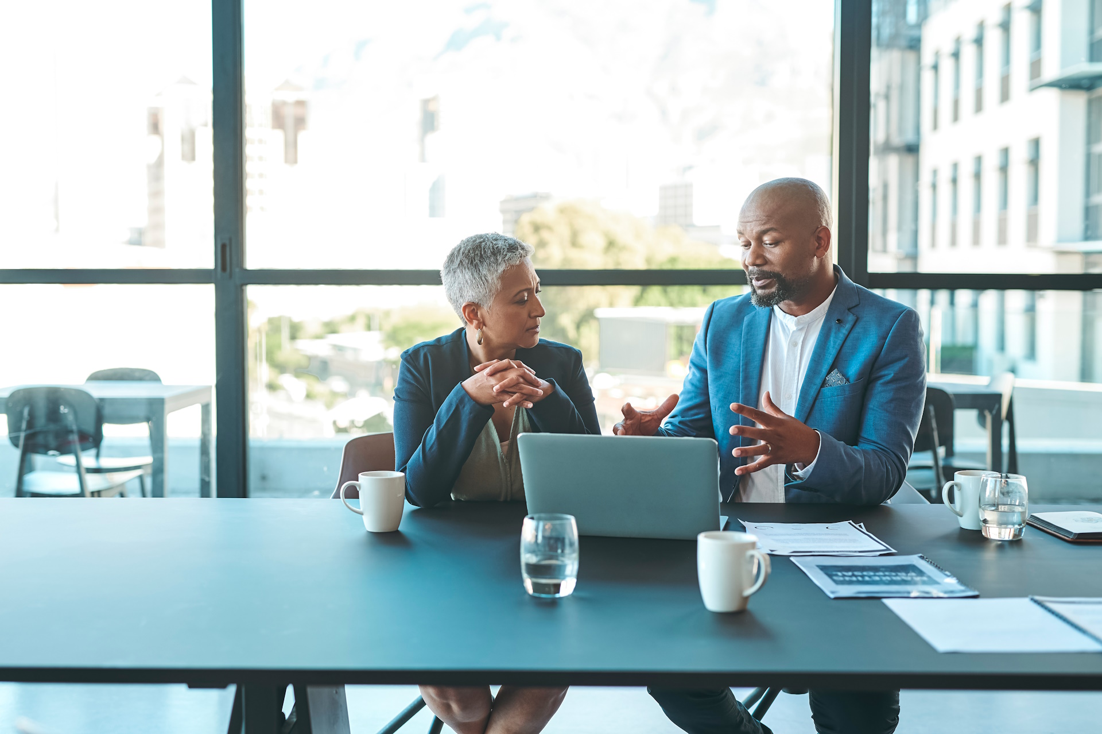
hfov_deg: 39.6
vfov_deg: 27.0
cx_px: 551
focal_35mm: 50
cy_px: 367
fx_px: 1530
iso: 250
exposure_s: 1/200
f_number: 2.8
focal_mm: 50
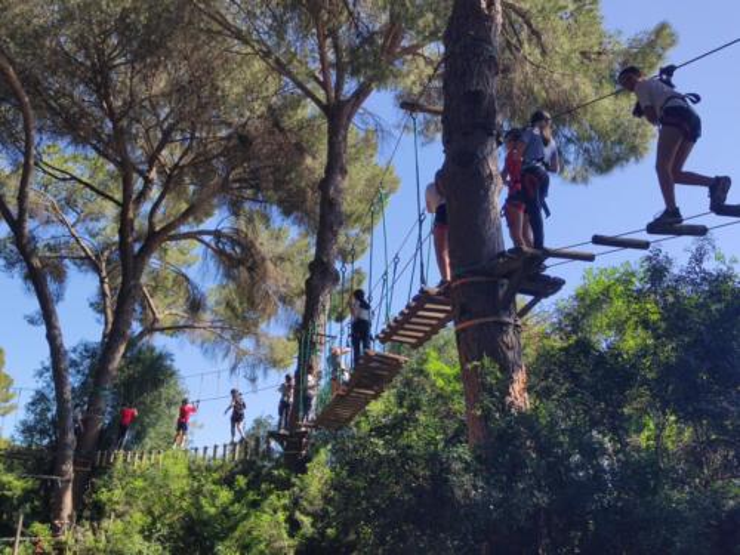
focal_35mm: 38
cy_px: 278
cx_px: 370
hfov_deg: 49.0
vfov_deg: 37.7
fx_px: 812
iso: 112
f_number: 1.75
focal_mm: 4.75
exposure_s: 1/1185
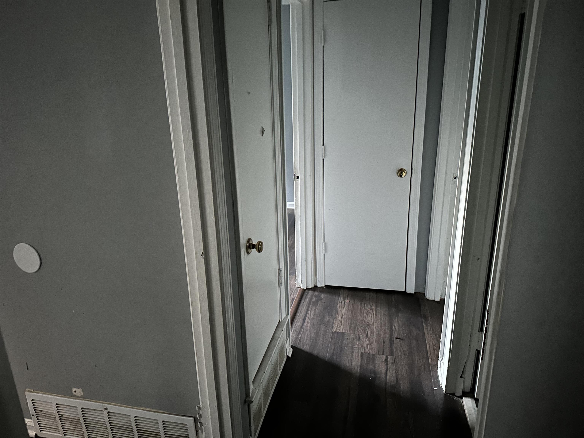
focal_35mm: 24
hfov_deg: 71.6
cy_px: 219
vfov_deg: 56.8
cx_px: 292
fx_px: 405
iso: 1600
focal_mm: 6.86
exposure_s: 1/9
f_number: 1.78
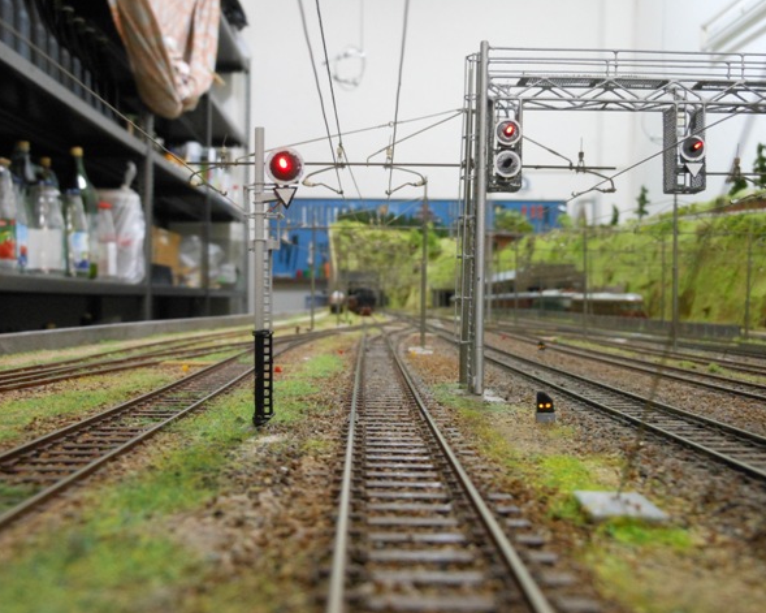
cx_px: 391
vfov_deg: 42.2
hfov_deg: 51.5
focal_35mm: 35
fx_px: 793
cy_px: 308
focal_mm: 5.9
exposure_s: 1/6
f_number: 4
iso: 400
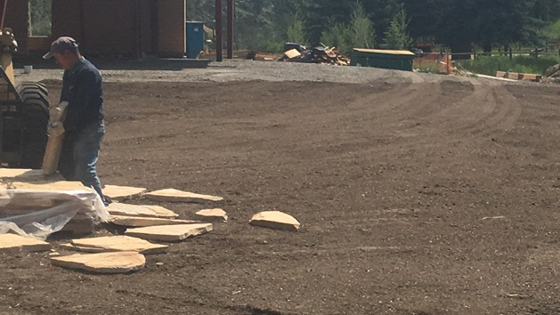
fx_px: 1530
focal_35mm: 103
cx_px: 646
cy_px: 89
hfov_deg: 19.7
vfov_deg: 11.7
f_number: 2.2
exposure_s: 1/2262
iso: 25
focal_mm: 4.15
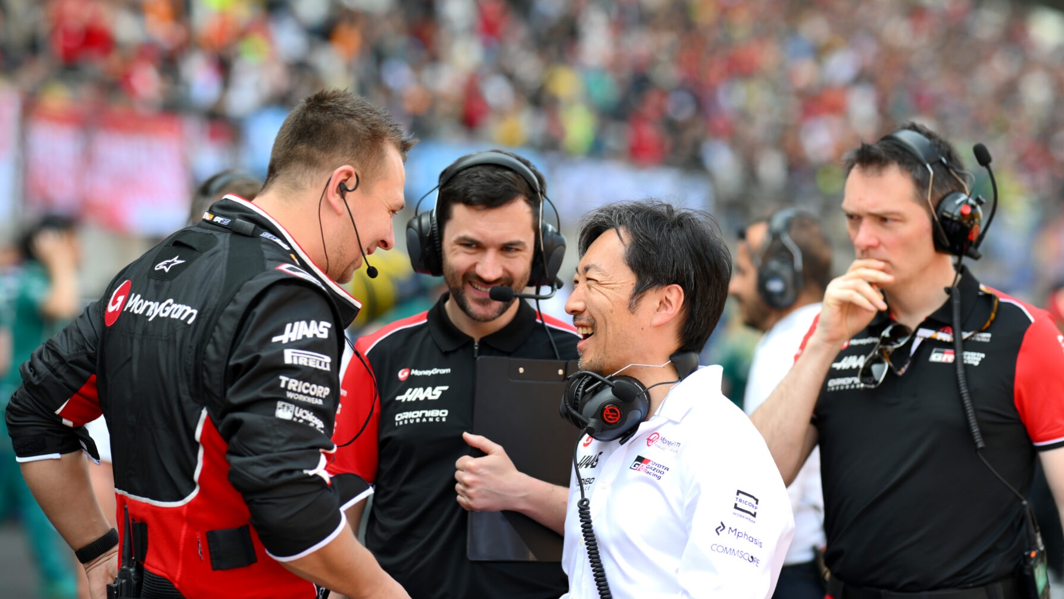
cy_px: 338
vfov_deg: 9.0
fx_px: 3780
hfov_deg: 16.0
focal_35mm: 134
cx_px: 535
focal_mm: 85
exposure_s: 1/250
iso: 32
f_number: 1.8
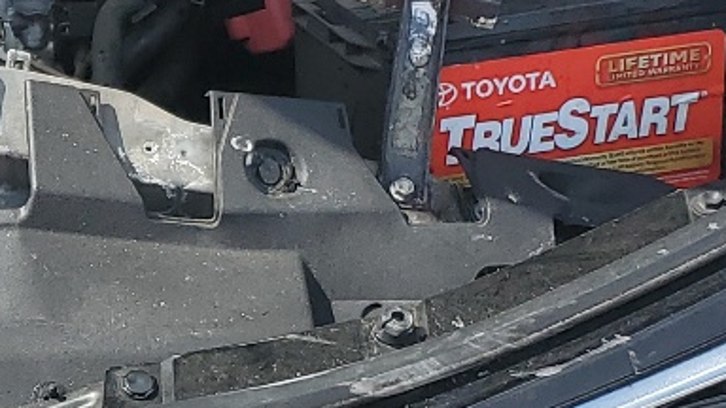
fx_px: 2272
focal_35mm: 118
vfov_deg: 10.2
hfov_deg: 17.8
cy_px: 412
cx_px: 32
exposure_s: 1/2000
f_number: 1.5
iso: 50
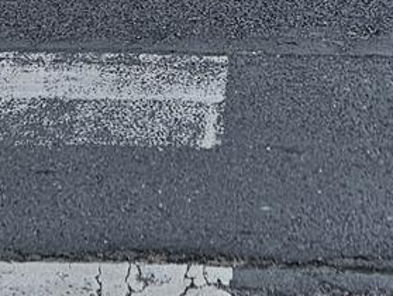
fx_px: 1796
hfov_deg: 12.5
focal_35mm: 158
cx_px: 165
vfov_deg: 8.1
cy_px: -572
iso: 50
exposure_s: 1/394
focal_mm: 5.4
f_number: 1.8
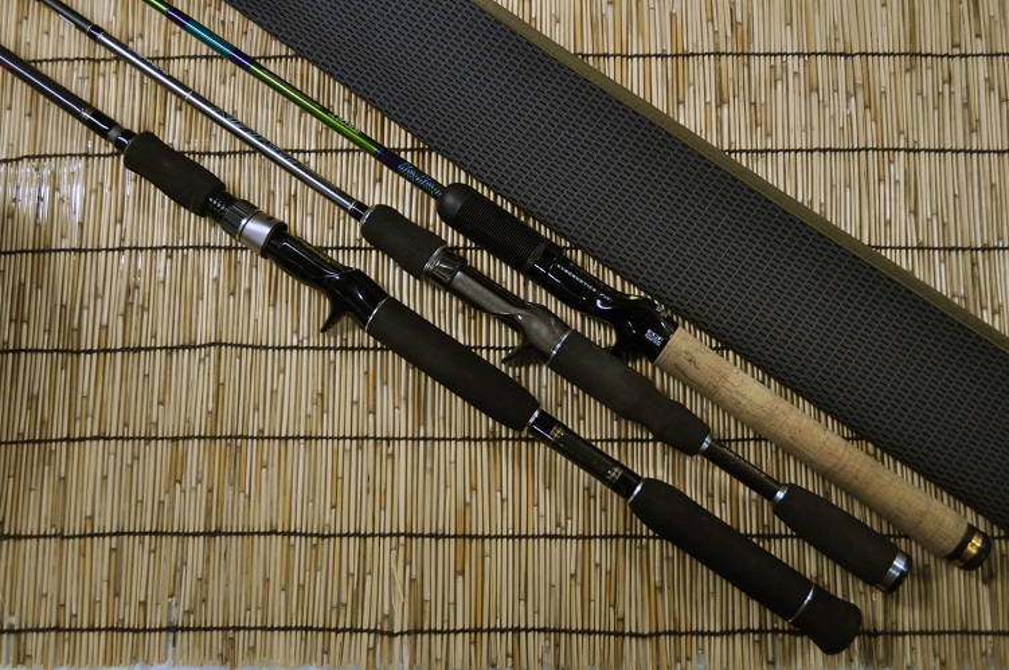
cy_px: 335
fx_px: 1092
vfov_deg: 34.1
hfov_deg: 49.6
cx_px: 504
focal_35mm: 39
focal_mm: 26
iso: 800
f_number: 4.2
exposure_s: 1/60
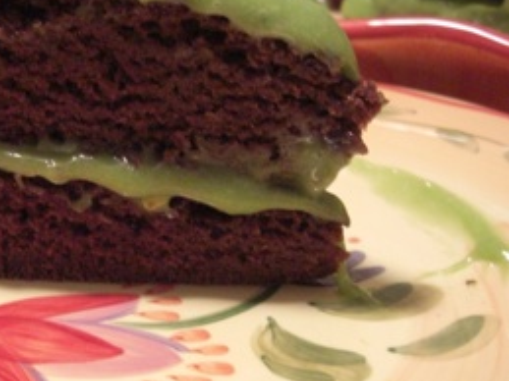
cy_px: 191
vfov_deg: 22.2
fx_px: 970
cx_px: 104
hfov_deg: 28.8
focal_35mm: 66
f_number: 2.8
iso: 800
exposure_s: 1/25
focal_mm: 7.9
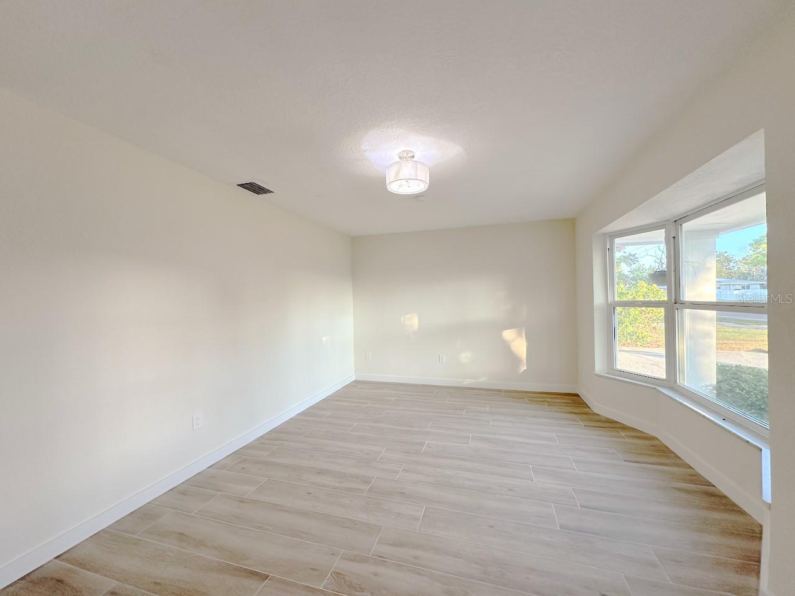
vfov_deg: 85.7
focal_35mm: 14
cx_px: 398
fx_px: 322
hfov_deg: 102.1
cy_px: 298
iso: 125
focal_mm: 2.22
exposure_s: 1/99
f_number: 2.2
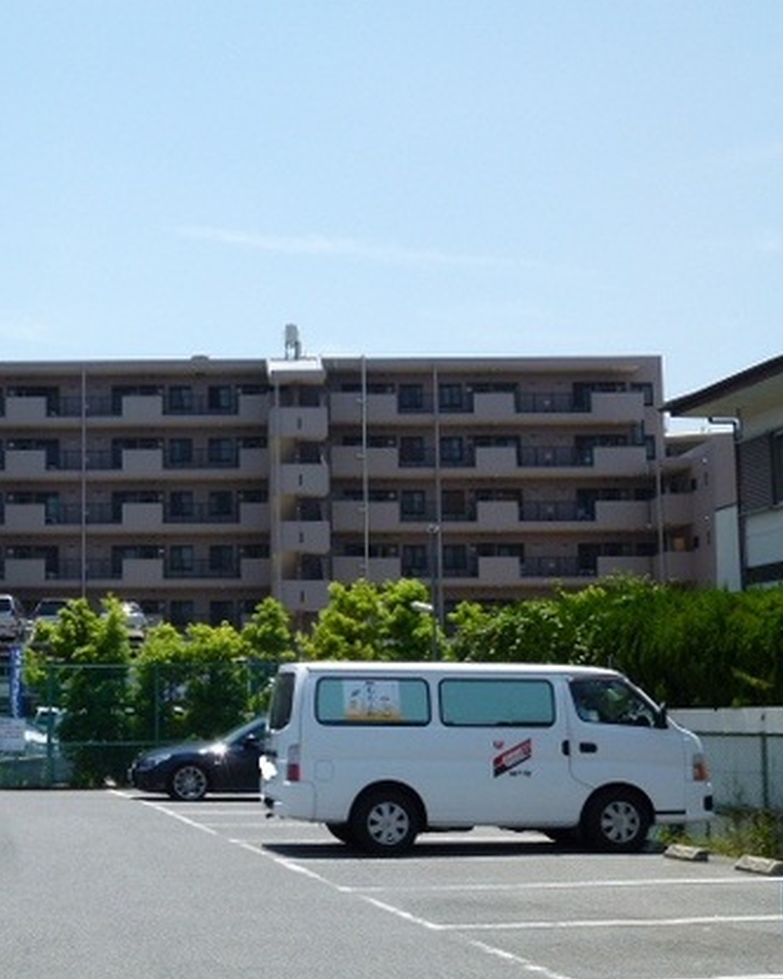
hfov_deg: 26.7
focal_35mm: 55
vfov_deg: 34.1
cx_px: 80
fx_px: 1593
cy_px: 517
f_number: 5.6
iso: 100
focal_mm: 7
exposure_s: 1/500
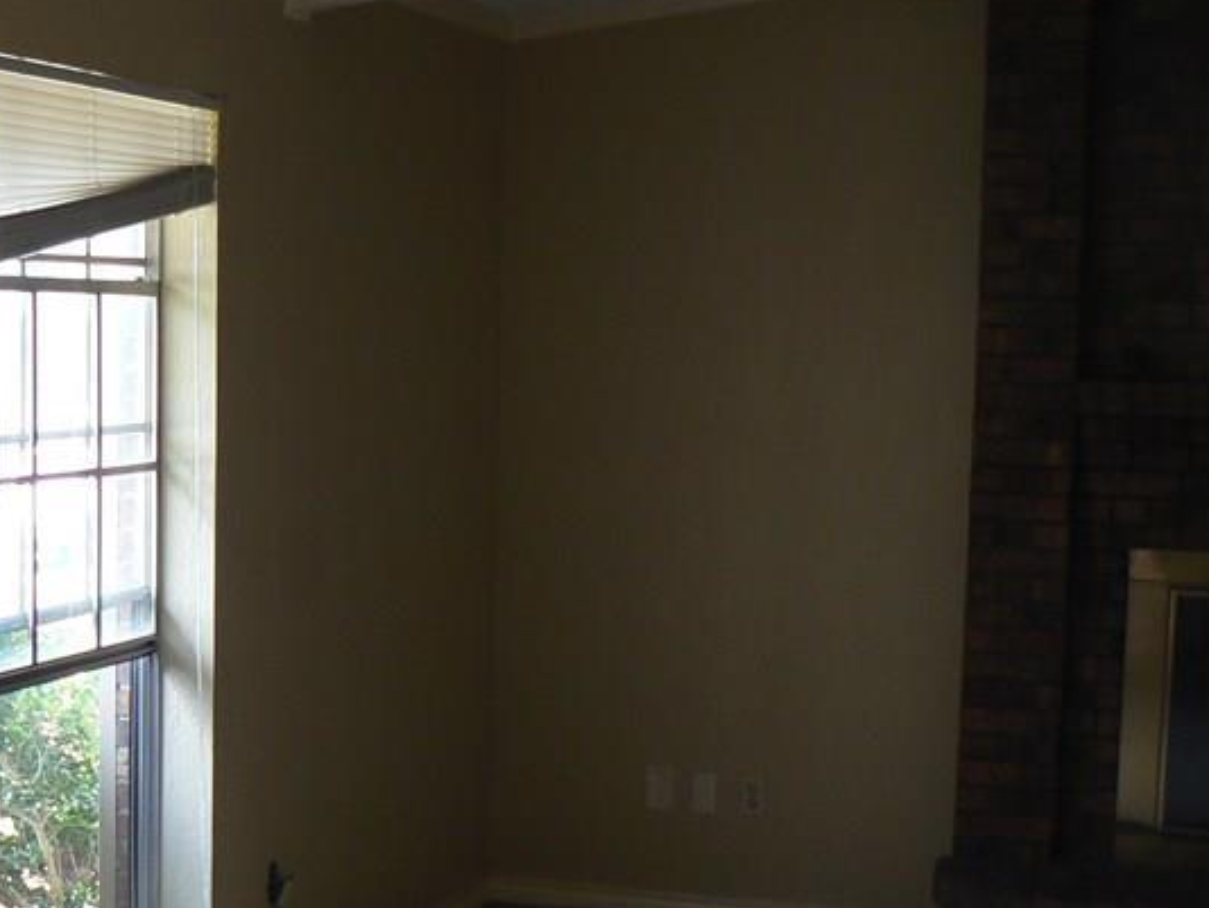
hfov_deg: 27.8
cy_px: 654
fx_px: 2411
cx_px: 301
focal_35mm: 69
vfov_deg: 21.2
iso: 100
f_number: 2.8
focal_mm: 6
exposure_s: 1/30
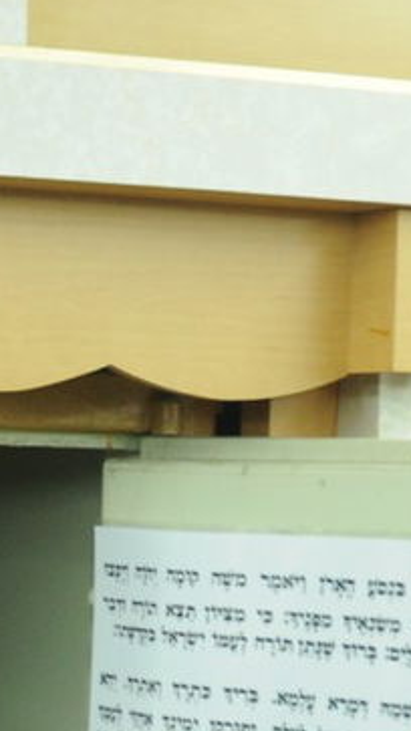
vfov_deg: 17.4
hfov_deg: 9.6
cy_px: 671
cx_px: -282
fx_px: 2346
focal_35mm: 121
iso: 500
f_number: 4
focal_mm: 20
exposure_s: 1/25
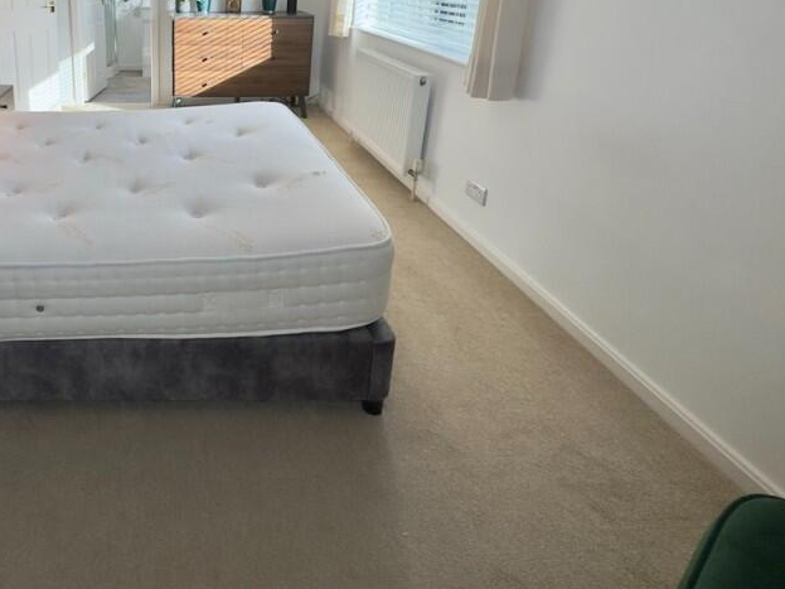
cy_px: 107
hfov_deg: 68.1
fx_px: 521
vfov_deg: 54.3
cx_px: 176
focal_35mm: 23
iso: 40
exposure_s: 1/160
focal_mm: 2.22
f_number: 2.2
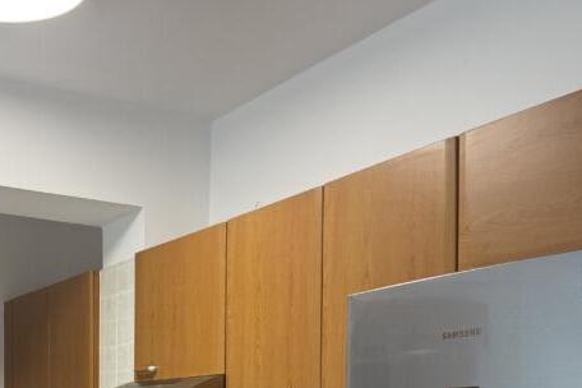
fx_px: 873
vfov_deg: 23.6
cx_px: 151
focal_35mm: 54
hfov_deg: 36.1
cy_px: 423
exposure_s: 1/121
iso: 80
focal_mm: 6.76
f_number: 1.78
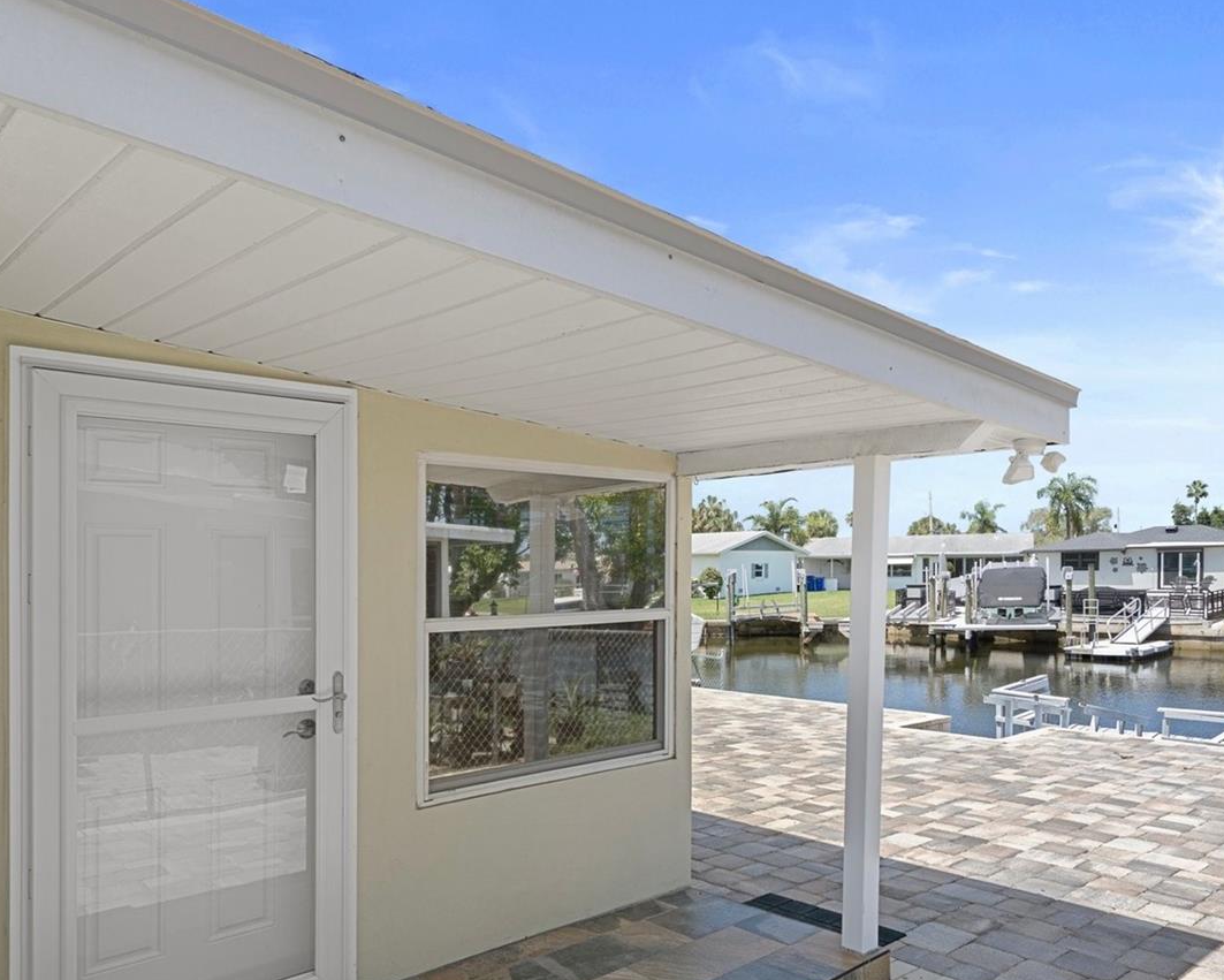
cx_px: 631
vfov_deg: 58.5
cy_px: 573
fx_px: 870
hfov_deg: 70.3
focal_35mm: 24
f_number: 9
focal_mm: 17
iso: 320
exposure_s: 1/320
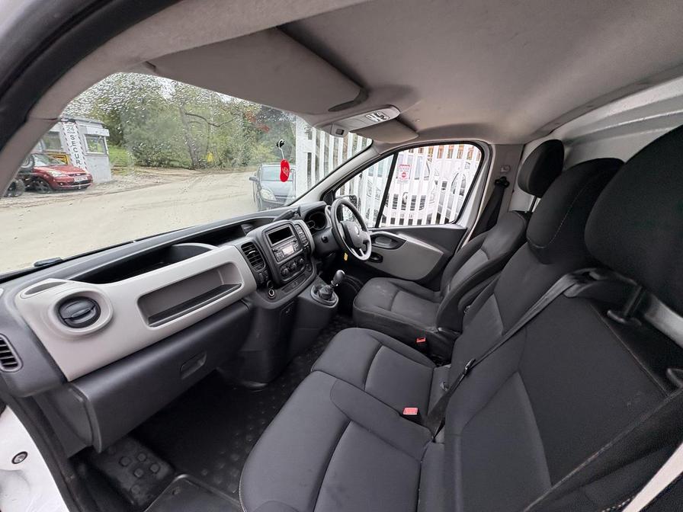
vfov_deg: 85.7
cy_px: 256
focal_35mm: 14
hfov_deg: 102.1
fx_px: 276
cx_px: 342
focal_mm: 2.22
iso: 80
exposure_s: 1/99
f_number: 2.2
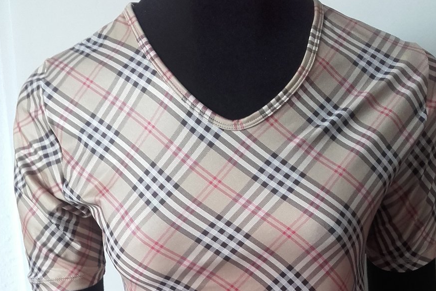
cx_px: 242
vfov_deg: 25.6
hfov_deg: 40.3
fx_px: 594
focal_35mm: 49
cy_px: 314
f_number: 2.2
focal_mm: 3.31
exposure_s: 1/33
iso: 100
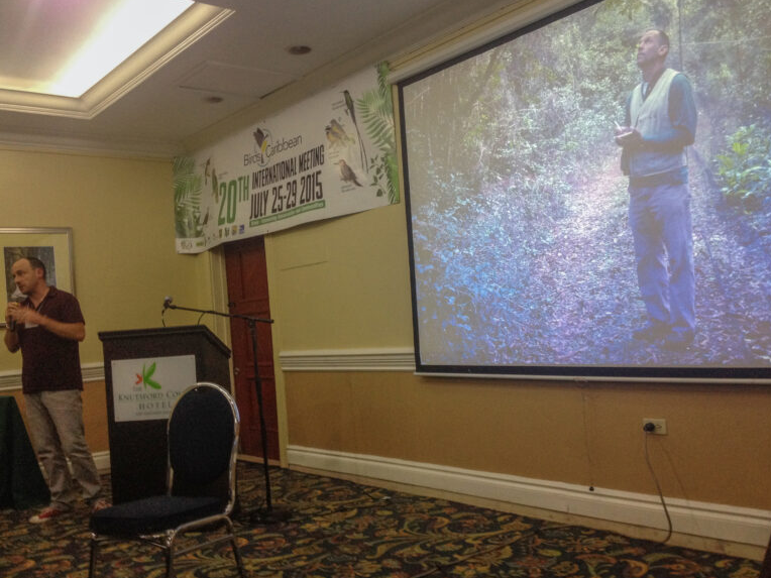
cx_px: 389
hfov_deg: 51.4
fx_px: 802
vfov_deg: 39.7
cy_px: 294
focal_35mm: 36
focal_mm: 4.28
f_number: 2.4
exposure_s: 1/20
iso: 160
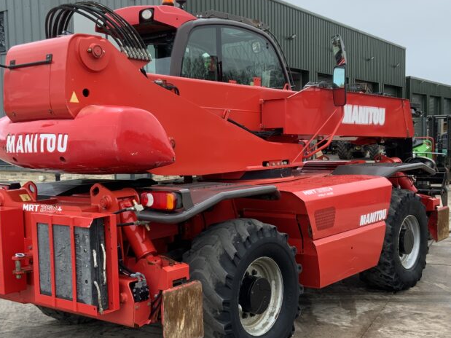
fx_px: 625
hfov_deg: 39.7
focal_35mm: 48
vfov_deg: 30.2
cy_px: 179
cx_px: 228
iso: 16
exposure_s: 1/158
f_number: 1.8
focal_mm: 3
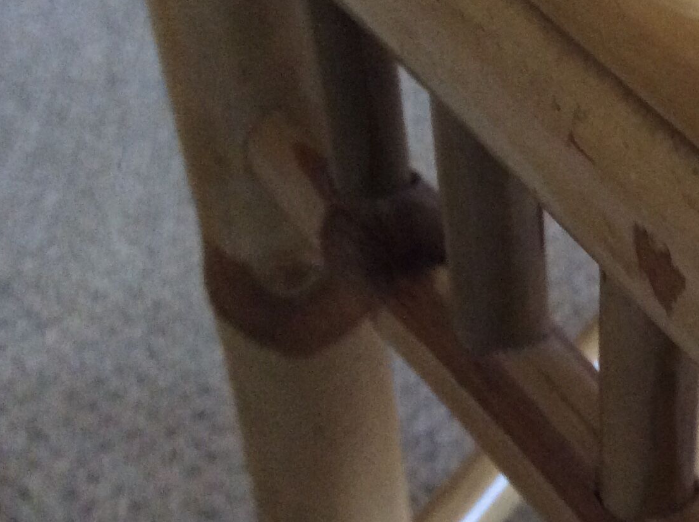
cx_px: 734
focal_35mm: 75
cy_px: 275
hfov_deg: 24.6
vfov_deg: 19.6
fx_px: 1512
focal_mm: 3.3
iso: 200
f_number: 2.4
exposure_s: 1/25
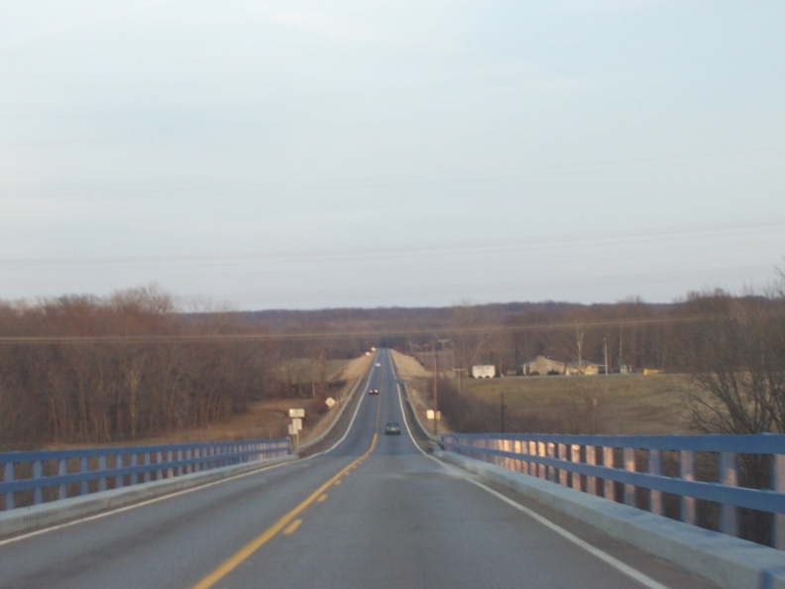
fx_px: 2018
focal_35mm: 89
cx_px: 392
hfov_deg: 22.0
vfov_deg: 16.6
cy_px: 294
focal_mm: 13.5
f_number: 4.1
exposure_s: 1/90
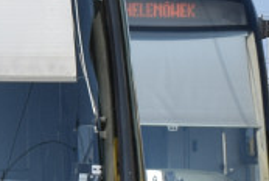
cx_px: -470
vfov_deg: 3.3
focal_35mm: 415
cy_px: 94
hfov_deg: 4.8
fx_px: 3106
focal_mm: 40
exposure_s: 1/100
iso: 100
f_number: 14
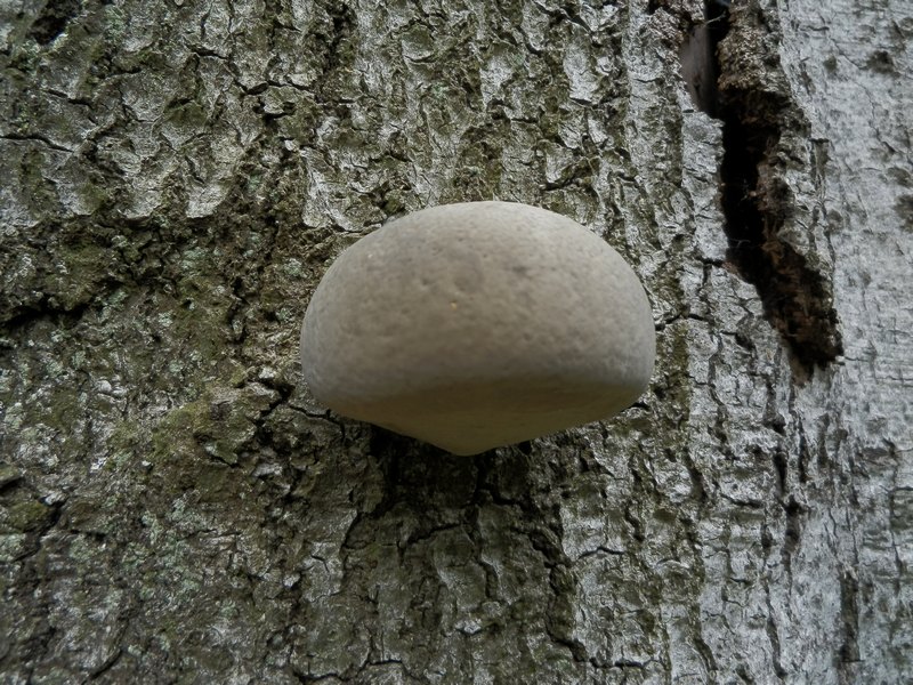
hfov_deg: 71.6
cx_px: 456
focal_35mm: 24
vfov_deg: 56.8
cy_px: 342
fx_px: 633
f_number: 3
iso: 80
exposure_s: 1/125
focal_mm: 4.2
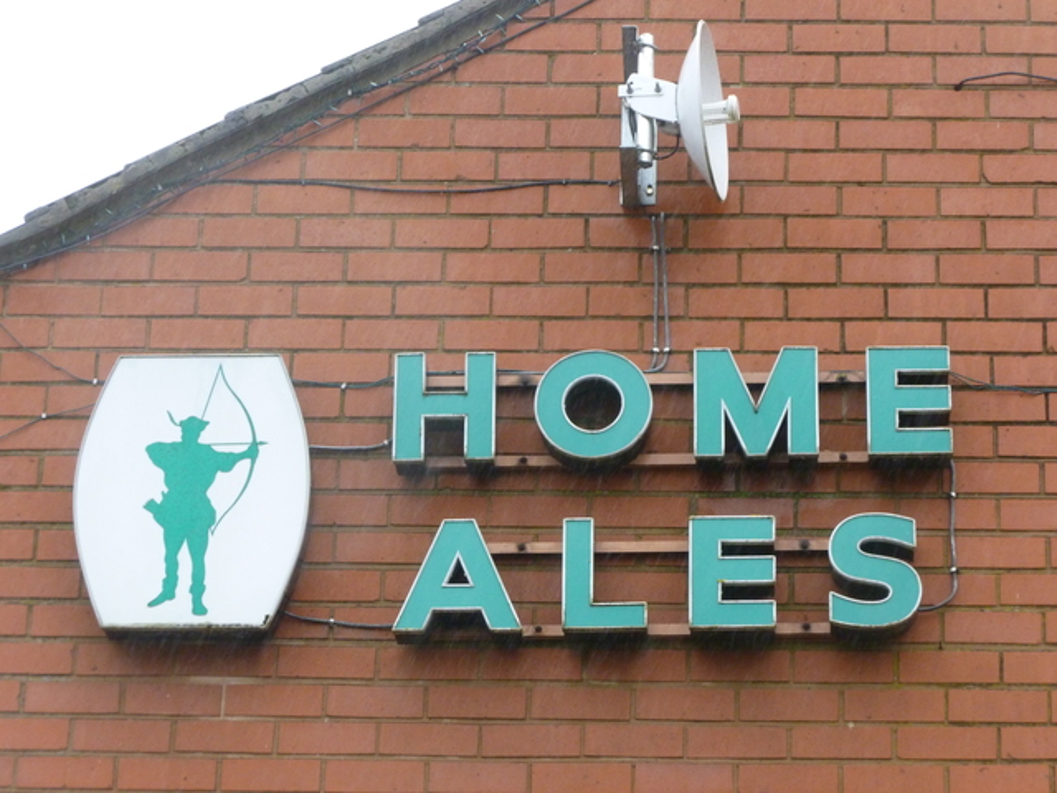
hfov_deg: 18.0
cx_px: 528
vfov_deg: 13.6
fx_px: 3328
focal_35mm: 109
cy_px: 396
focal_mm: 19.5
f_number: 4.8
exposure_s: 1/200
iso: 400
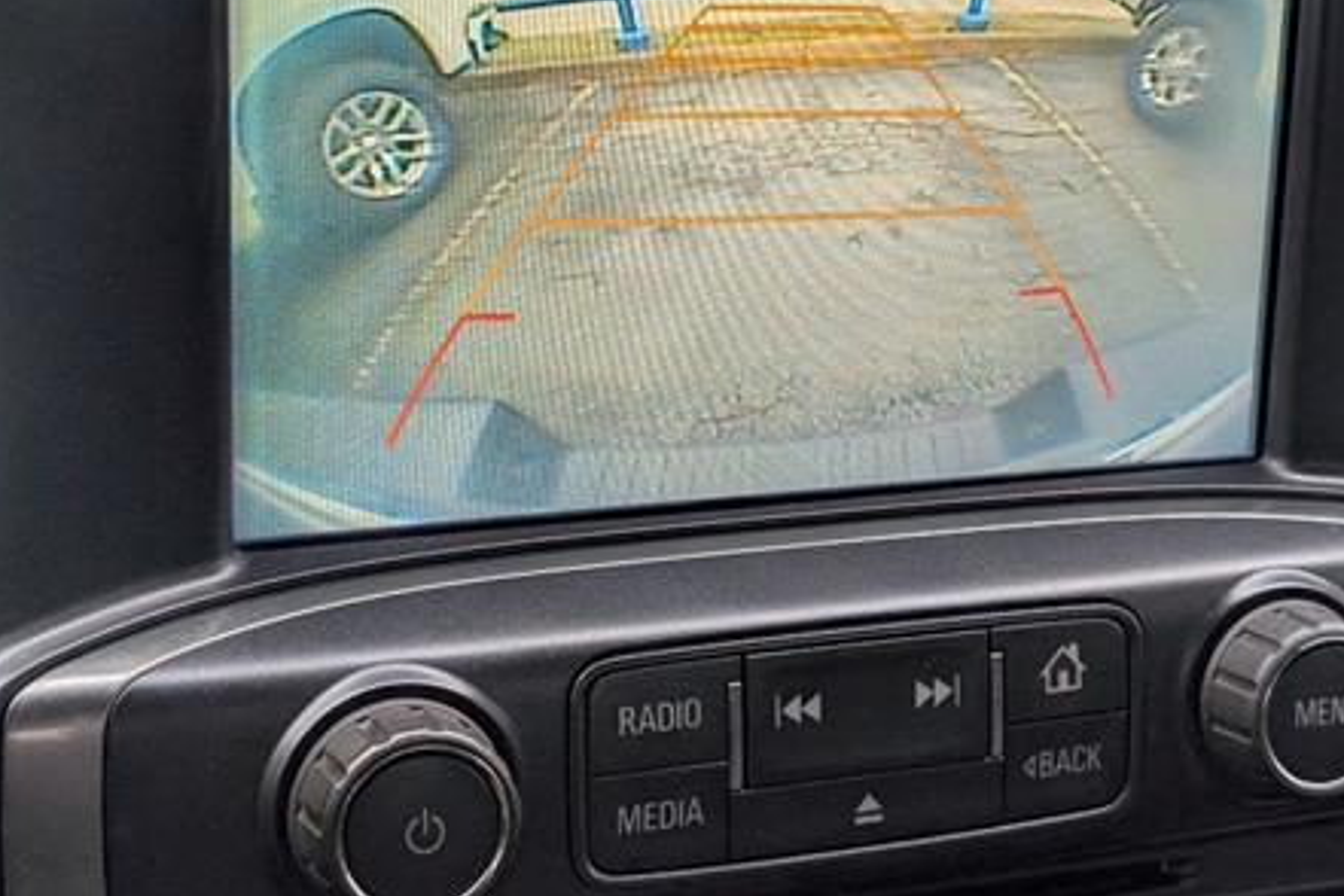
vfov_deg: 18.4
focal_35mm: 74
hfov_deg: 27.3
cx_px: 814
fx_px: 2762
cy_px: 366
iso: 28
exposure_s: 1/192
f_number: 1.68
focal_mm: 6.9
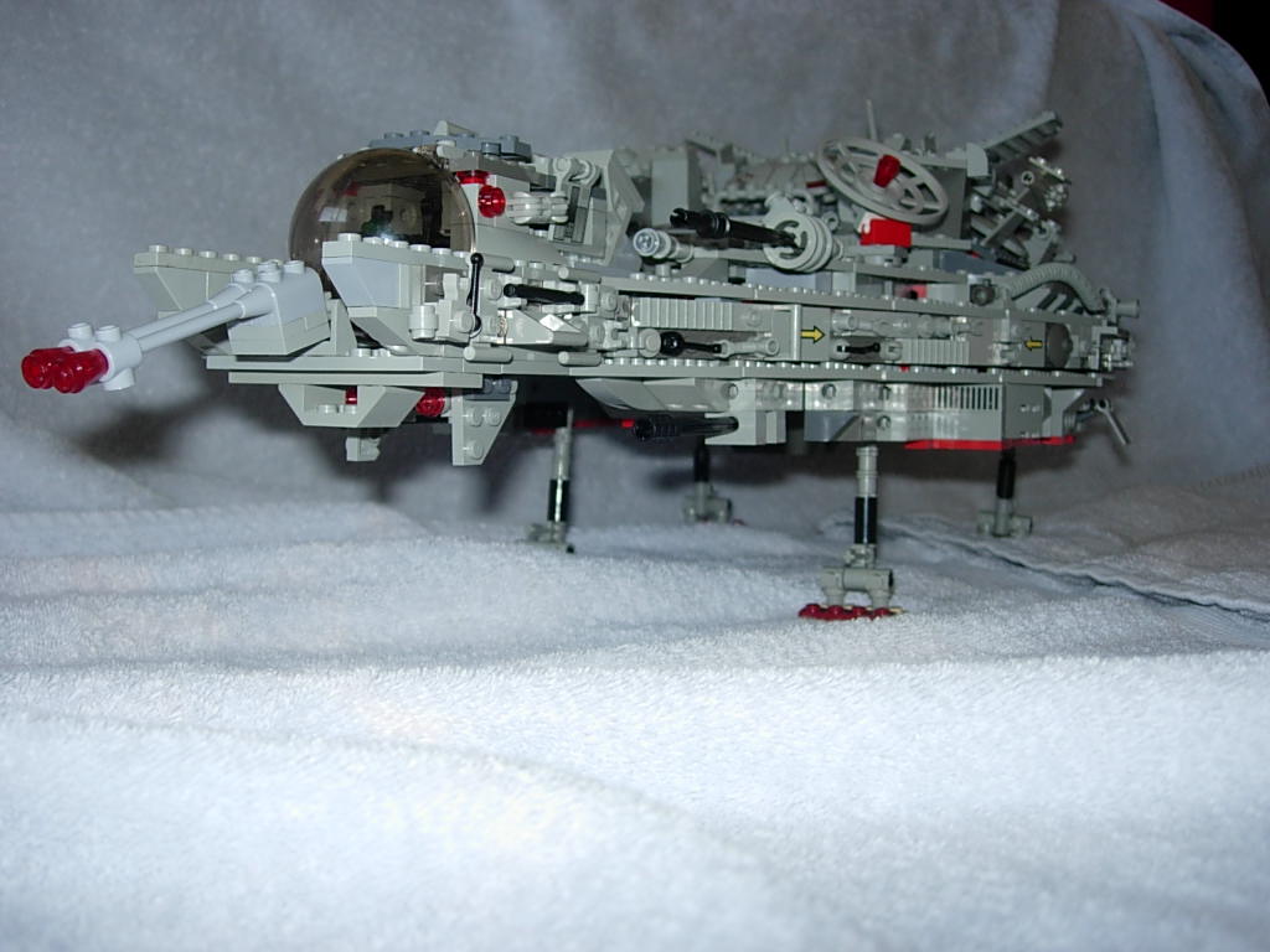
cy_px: 476
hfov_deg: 49.0
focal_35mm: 38
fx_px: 1394
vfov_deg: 37.7
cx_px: 635
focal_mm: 7.8
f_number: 2.8
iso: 79
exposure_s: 1/64
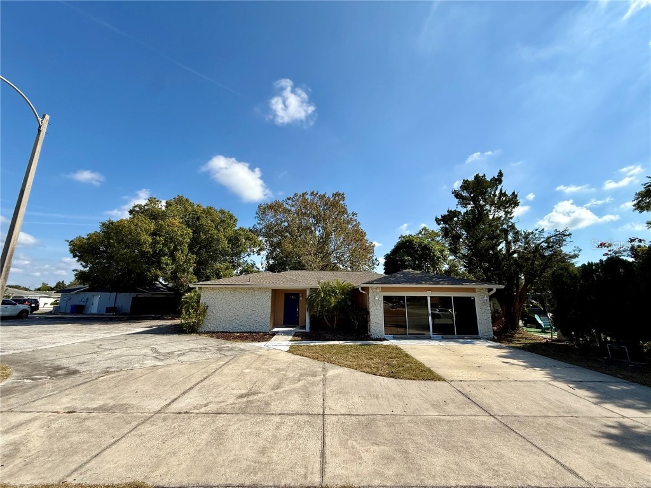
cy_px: 244
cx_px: 326
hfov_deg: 102.1
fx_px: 263
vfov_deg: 85.7
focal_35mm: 14
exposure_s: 1/1795
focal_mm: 2.22
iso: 50
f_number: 2.2
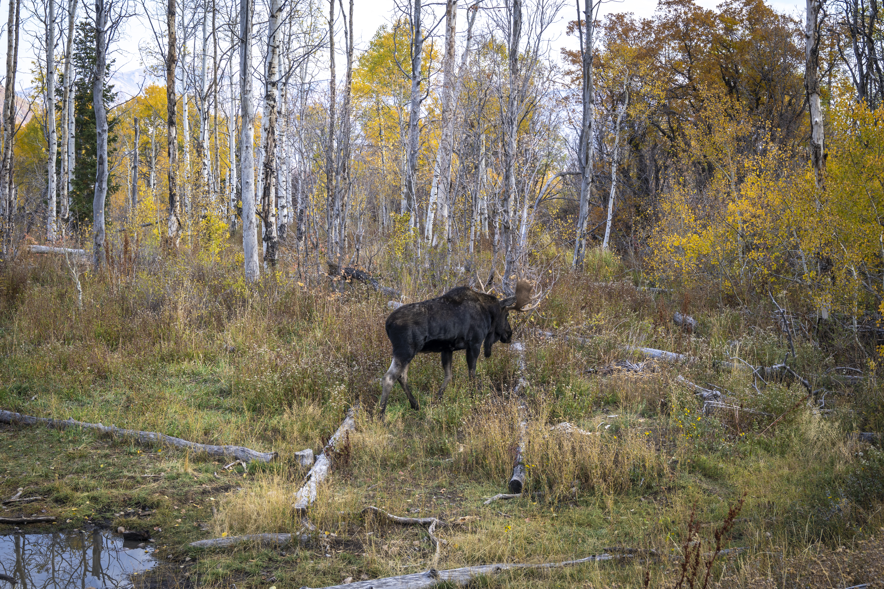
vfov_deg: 23.4
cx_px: 442
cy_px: 294
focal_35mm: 58
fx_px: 1424
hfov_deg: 34.5
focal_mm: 58
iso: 200
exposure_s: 1/80
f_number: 10
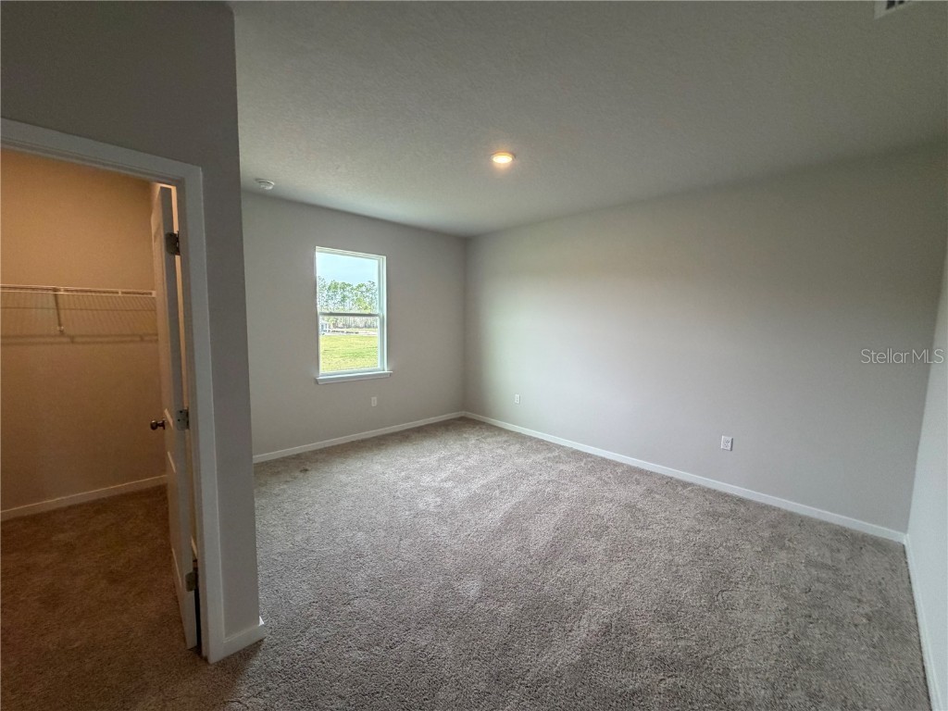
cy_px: 356
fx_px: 383
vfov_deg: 85.7
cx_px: 474
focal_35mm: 14
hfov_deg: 102.1
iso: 320
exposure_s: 1/120
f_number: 2.2
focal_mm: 2.22
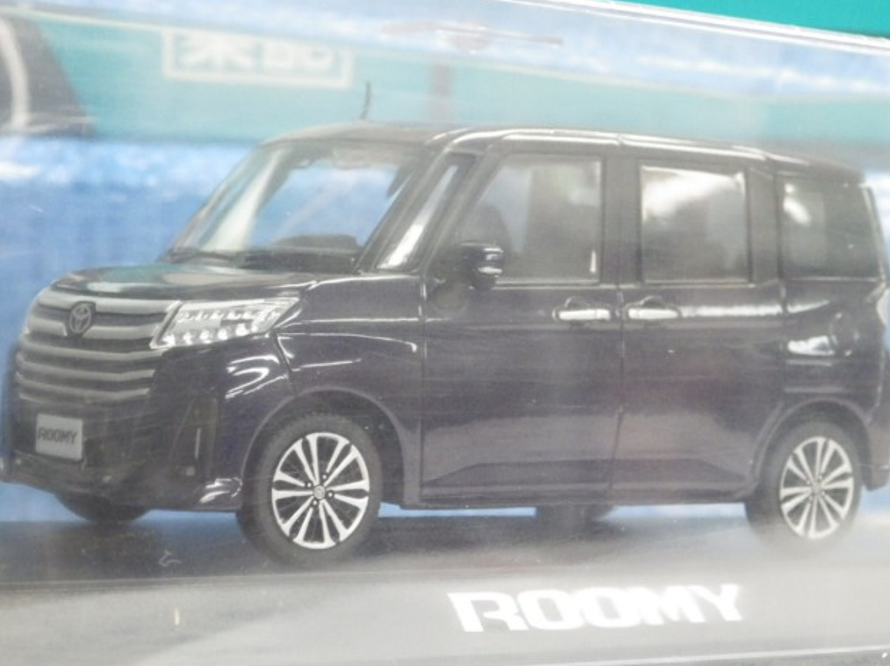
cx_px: 455
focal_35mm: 106
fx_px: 2724
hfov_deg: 18.6
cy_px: 337
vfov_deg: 14.0
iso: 800
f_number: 4.6
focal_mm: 18.4
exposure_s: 1/30
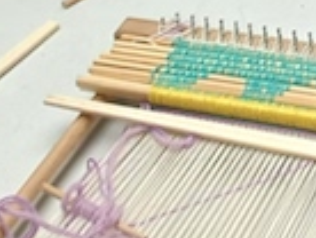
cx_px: 481
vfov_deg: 7.0
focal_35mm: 185
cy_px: -526
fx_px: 1692
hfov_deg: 10.3
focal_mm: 4.6
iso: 25
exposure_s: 1/154
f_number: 1.8
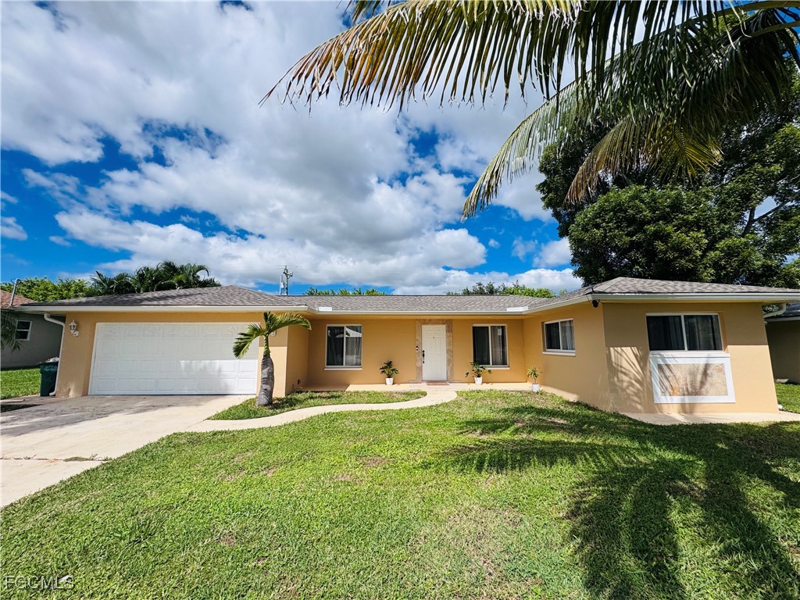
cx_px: 400
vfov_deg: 85.7
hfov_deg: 102.1
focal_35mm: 14
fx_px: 324
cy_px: 300
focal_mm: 2.22
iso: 50
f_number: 2.2
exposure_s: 1/3717
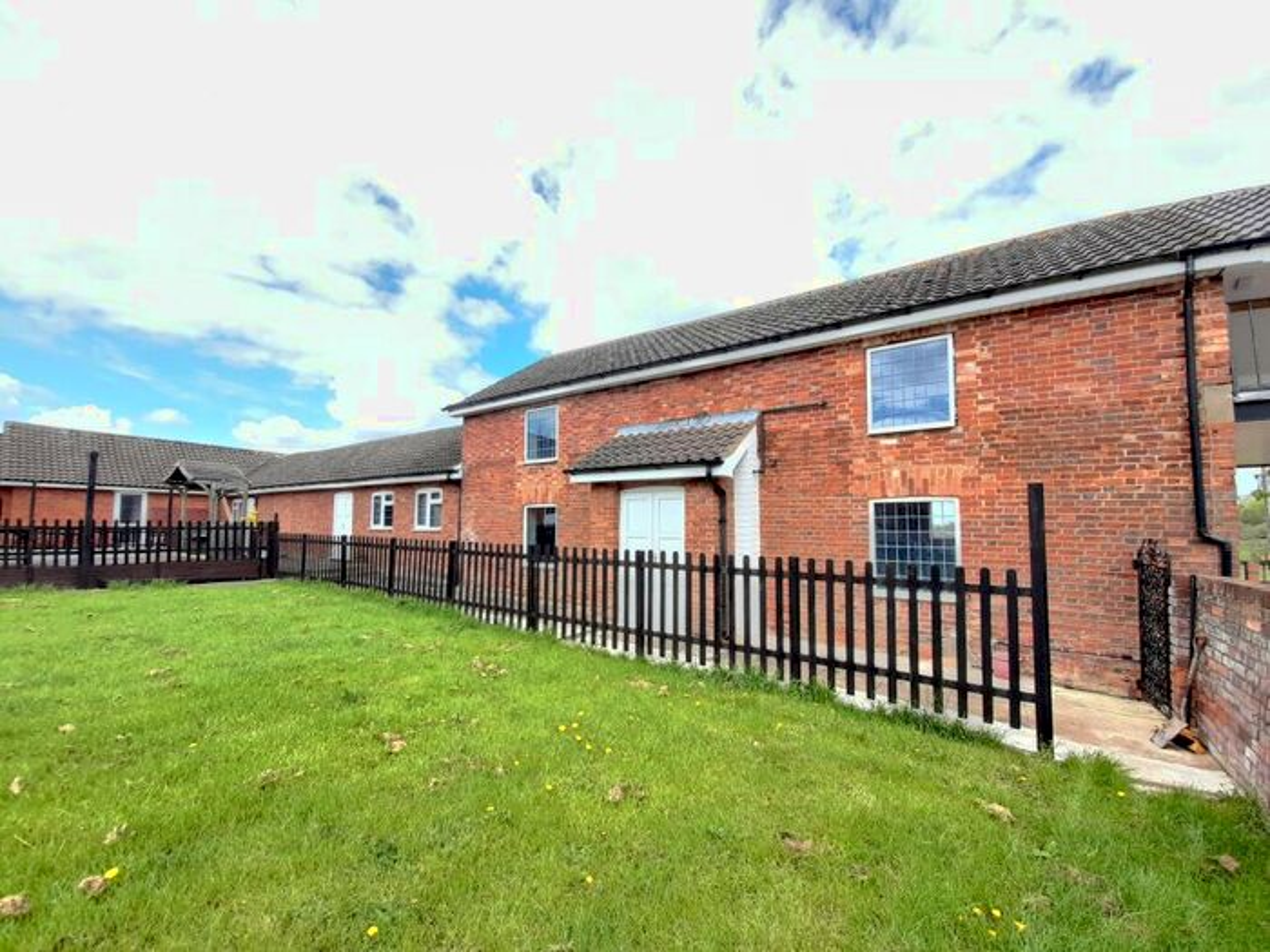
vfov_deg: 89.9
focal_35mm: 13
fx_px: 477
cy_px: 476
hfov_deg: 106.2
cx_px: 635
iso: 40
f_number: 2.2
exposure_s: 1/153
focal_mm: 1.42
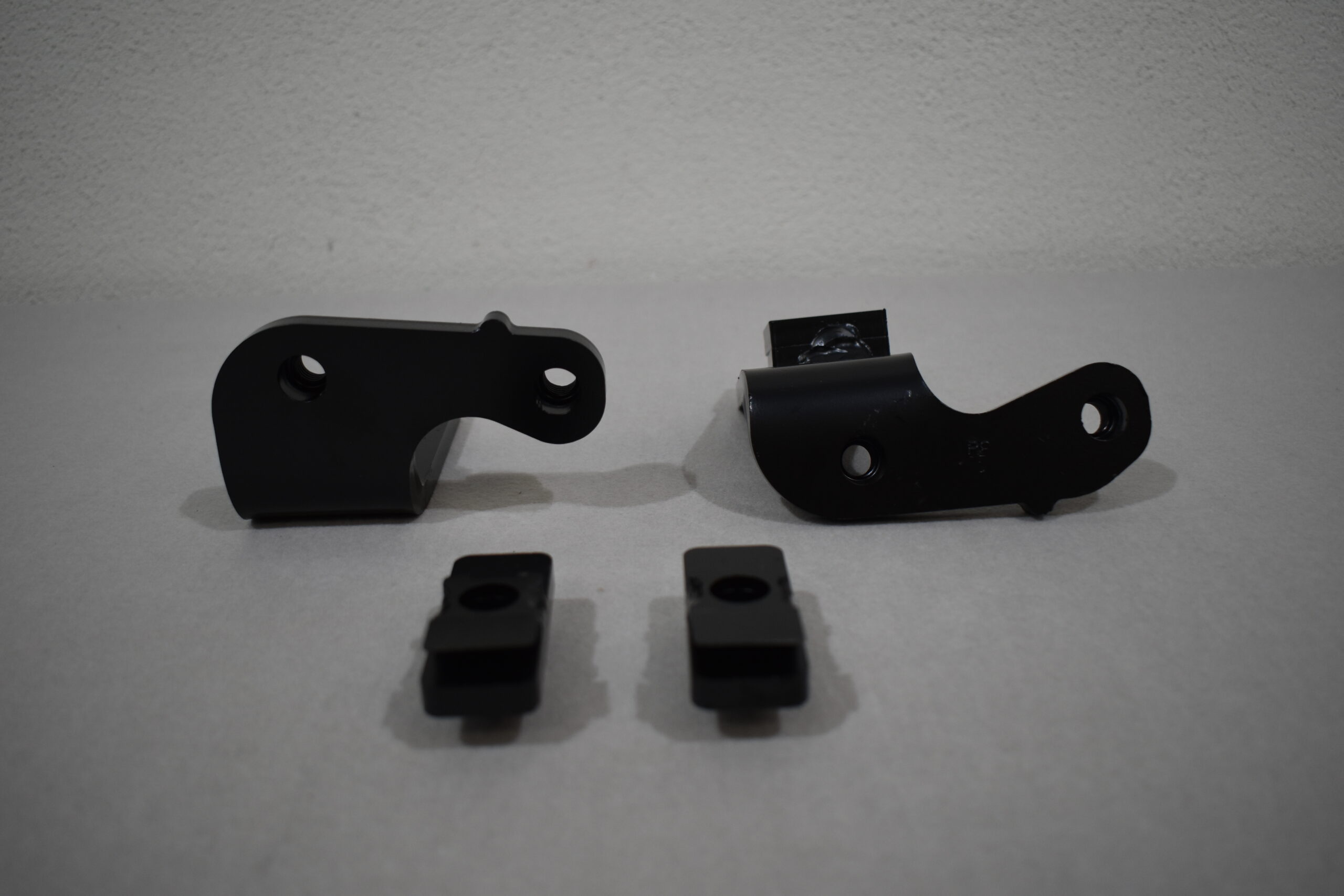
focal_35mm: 33
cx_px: 672
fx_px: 1232
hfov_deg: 57.2
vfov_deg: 40.0
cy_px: 448
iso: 400
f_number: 4
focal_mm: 22
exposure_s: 1/250
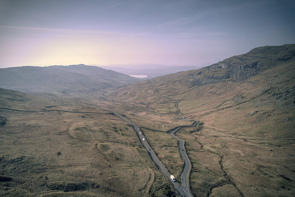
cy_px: 98
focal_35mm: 22
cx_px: 148
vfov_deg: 57.2
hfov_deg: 78.6
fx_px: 180
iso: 200
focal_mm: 8.4
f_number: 2.8
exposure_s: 1/8000
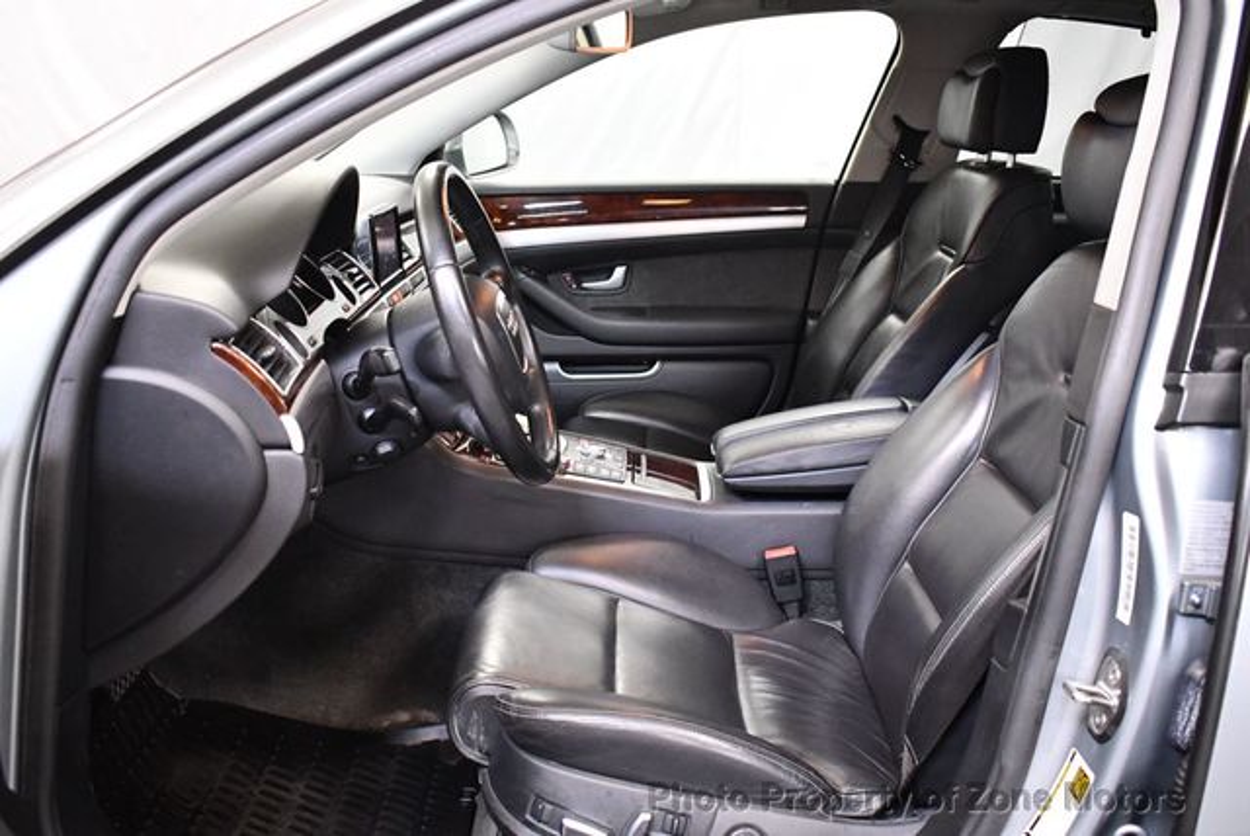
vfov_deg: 36.9
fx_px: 1251
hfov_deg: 53.1
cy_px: 418
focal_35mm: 36
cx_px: 625
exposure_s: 1/100
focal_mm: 18
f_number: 3.5
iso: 3200
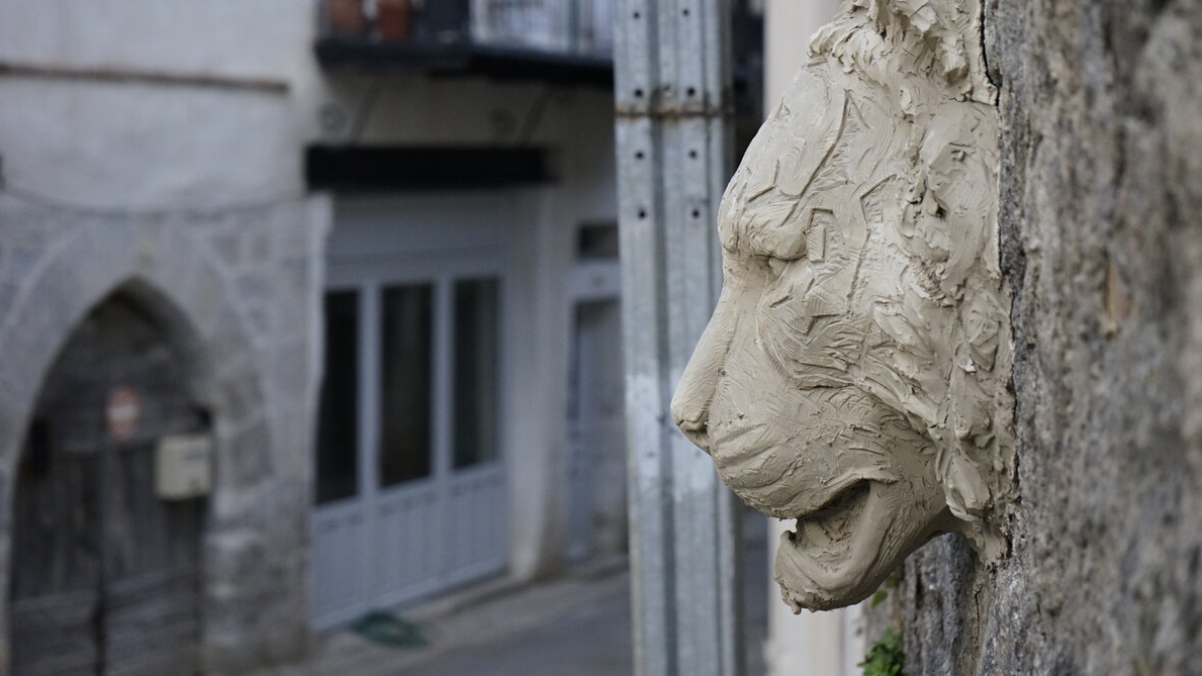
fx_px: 2359
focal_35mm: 74
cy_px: 273
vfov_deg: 16.3
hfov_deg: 28.6
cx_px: 600
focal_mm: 70
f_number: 5.6
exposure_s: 1/160
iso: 2000
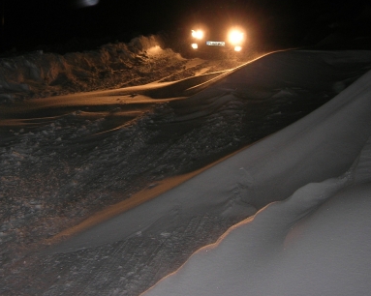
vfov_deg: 24.4
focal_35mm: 62
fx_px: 680
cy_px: 80
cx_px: 169
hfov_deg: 30.5
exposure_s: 1/60.1
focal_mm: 7.8
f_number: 2.8
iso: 64
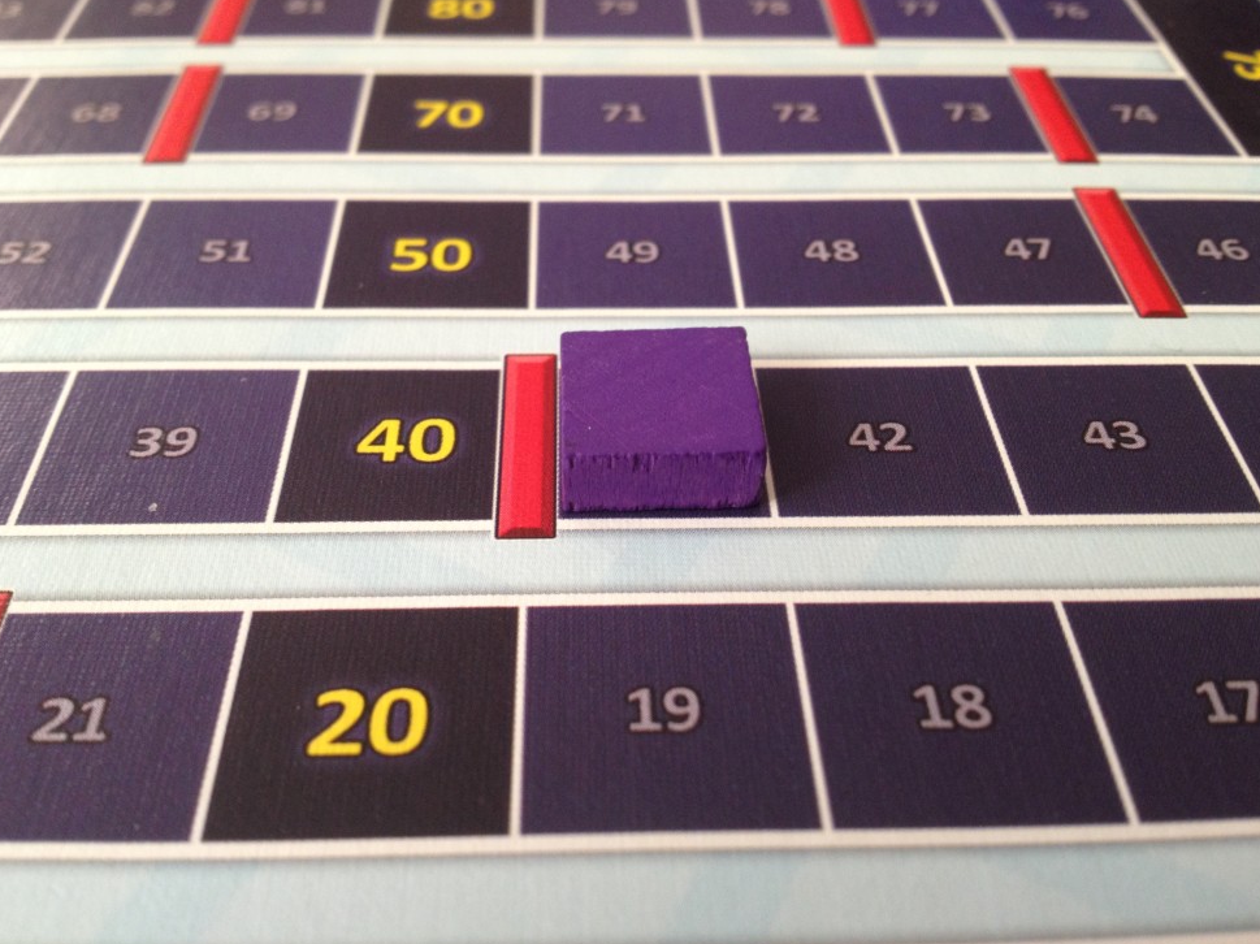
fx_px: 1346
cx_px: 624
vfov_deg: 38.6
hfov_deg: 50.2
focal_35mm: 37
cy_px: 473
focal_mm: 4.28
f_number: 2.4
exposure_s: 1/20
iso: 100
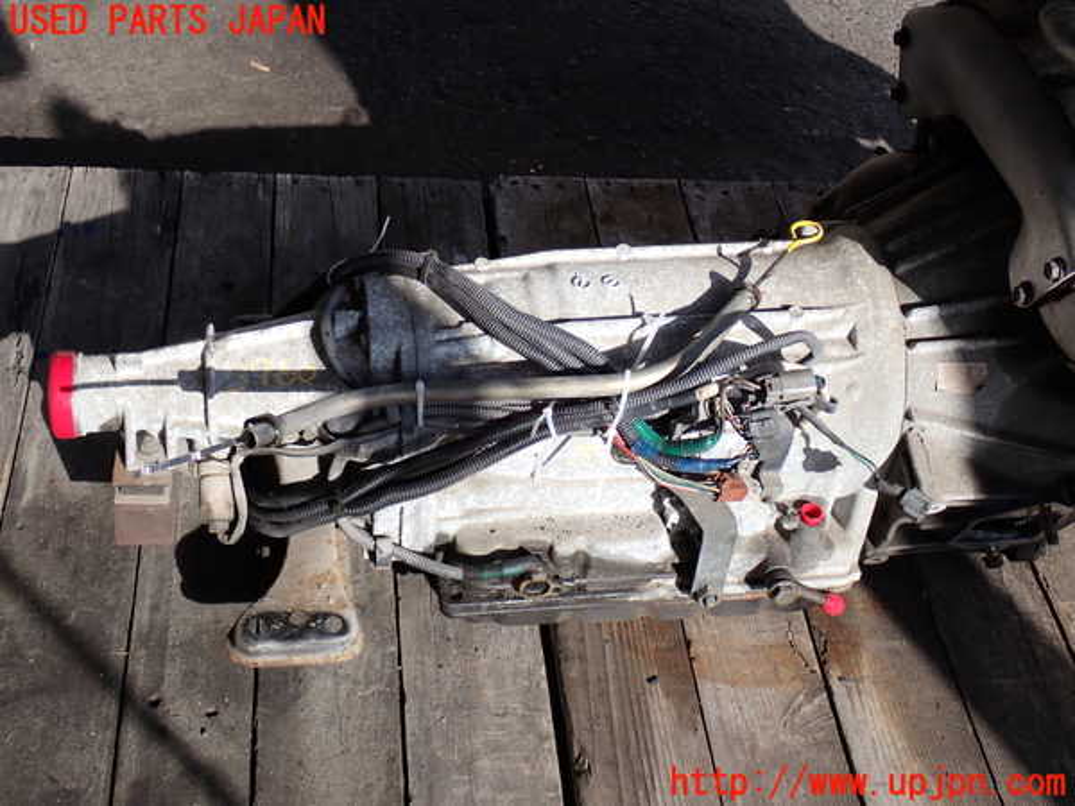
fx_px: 1460
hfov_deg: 40.4
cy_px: 403
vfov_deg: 30.9
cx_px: 538
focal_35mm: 47
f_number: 4.5
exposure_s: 1/320
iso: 100
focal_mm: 8.4
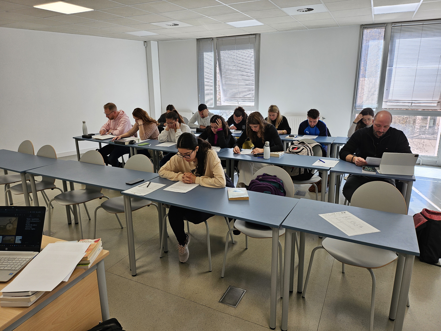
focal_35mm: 24
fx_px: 306
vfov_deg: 56.8
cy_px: 166
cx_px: 220
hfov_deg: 71.6
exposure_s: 1/111
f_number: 1.8
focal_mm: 5
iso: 50
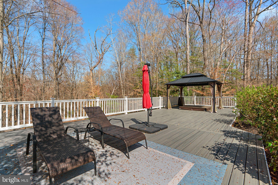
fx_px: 124
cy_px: 92
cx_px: 139
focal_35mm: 16
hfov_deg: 96.7
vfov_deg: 73.8
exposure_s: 1/250
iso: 100
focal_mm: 16
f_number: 8
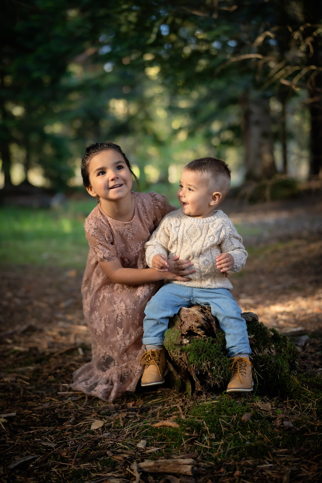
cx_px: 161
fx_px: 671
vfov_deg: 39.6
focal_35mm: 50
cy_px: 242
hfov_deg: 27.0
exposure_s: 1/800
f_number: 1.6
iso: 1250
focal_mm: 50
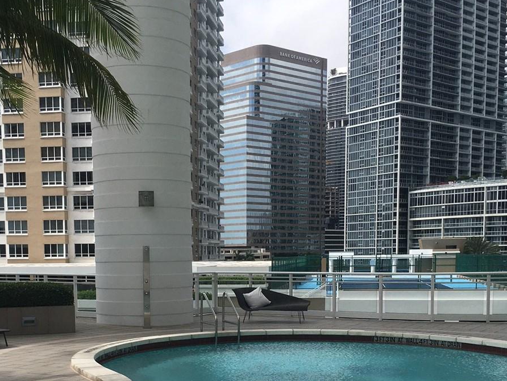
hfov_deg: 36.7
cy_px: 335
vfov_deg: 27.1
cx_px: 208
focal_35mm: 52
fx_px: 762
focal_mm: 4.15
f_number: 2.2
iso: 25
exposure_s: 1/2137
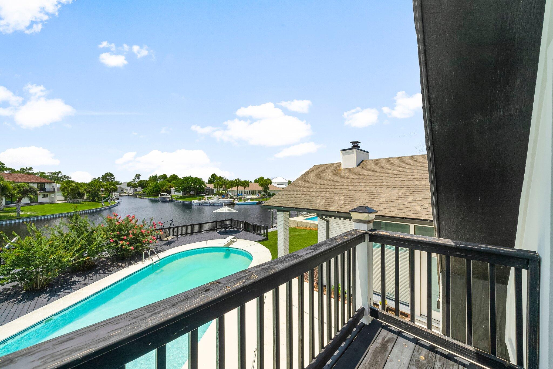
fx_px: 184
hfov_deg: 112.6
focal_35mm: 12
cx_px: 276
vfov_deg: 90.1
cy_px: 184
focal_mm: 12
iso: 400
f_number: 8
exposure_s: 1/250
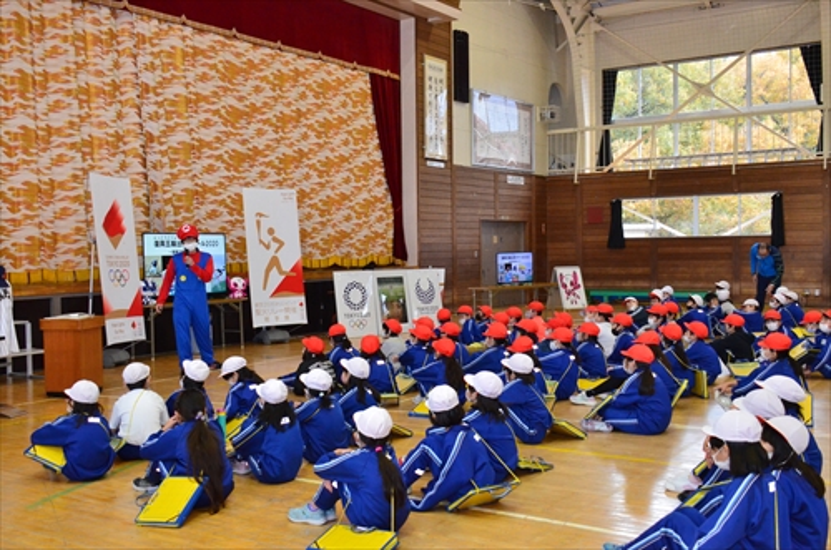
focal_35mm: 38
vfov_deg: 35.3
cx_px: 416
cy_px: 275
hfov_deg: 51.4
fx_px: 864
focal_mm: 25
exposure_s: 1/250
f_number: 5.6
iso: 3200
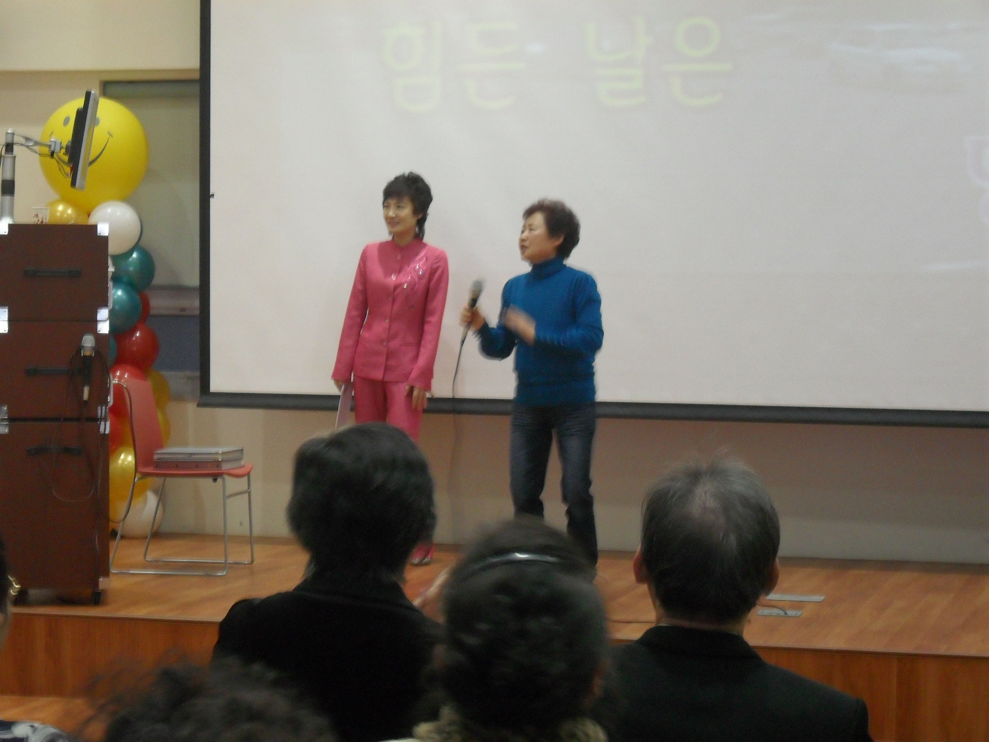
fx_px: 2571
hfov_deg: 21.8
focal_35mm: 90
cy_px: 371
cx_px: 494
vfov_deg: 16.4
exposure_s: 1/20
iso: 240
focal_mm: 15.9
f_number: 4.7
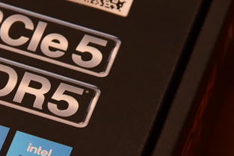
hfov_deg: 5.2
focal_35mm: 392
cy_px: 121
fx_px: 2549
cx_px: 18
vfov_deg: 3.5
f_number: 5.6
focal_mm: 120
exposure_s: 1/60
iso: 1600
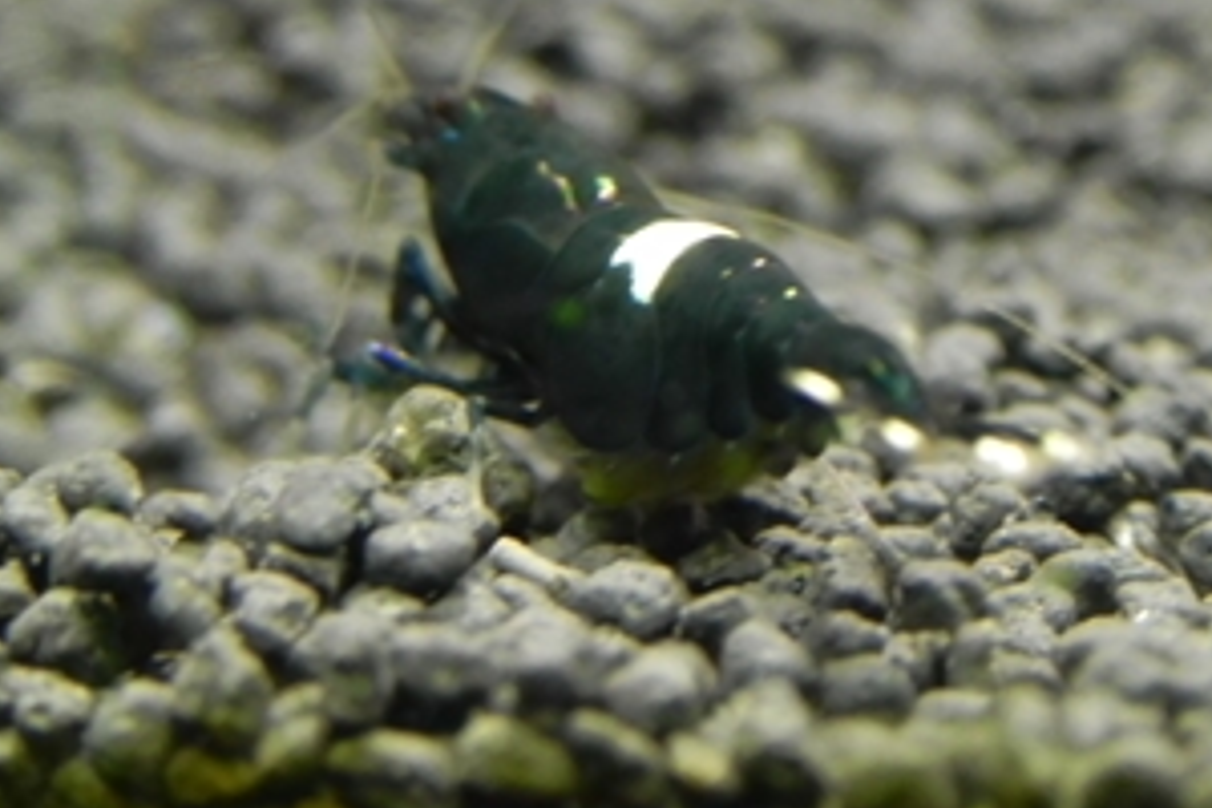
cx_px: 650
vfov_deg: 7.5
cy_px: 374
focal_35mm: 182
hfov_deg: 11.3
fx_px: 6127
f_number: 4
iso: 200
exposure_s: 1/10.7
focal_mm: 18.8
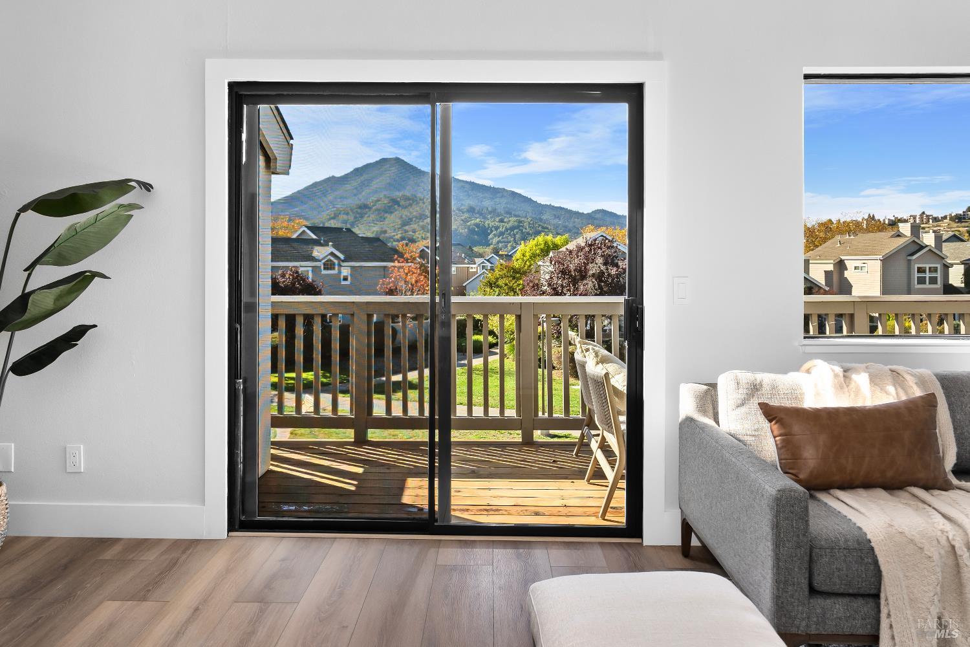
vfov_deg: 53.1
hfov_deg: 73.7
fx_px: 647
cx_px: 485
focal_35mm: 24
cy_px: 324
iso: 200
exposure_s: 1/20
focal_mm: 16
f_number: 6.3
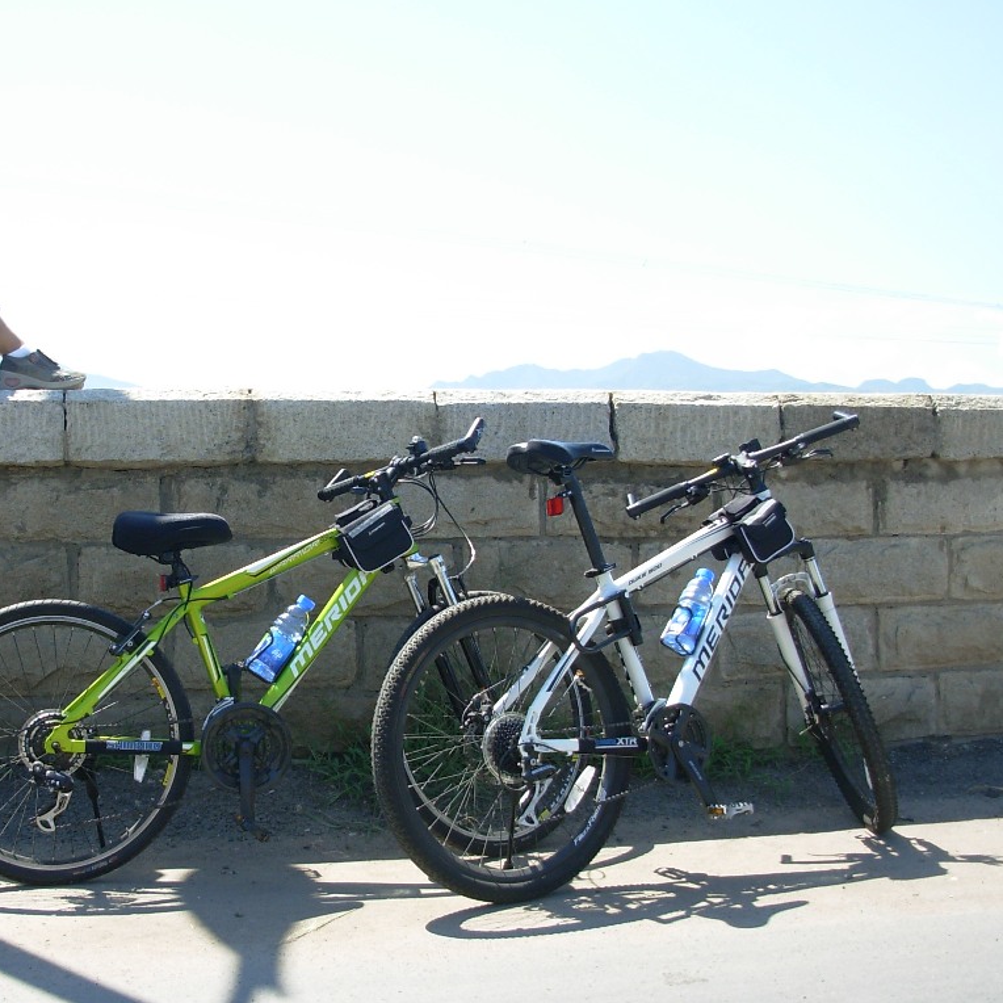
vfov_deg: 37.6
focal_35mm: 45
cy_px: 500
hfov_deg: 37.1
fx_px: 1475
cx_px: 333
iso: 50
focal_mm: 6.3
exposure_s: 1/418
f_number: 2.9
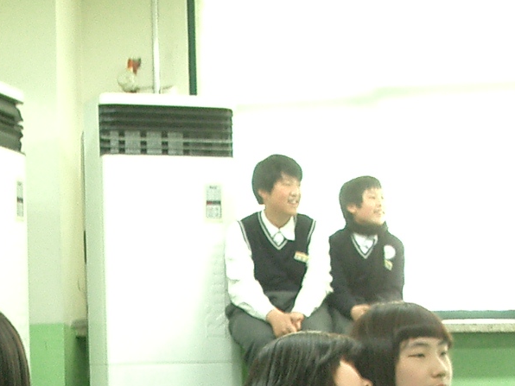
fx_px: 1398
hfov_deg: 20.7
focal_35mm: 94
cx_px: 115
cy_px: 516
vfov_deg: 14.9
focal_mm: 5.8
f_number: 2.6
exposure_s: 1/13
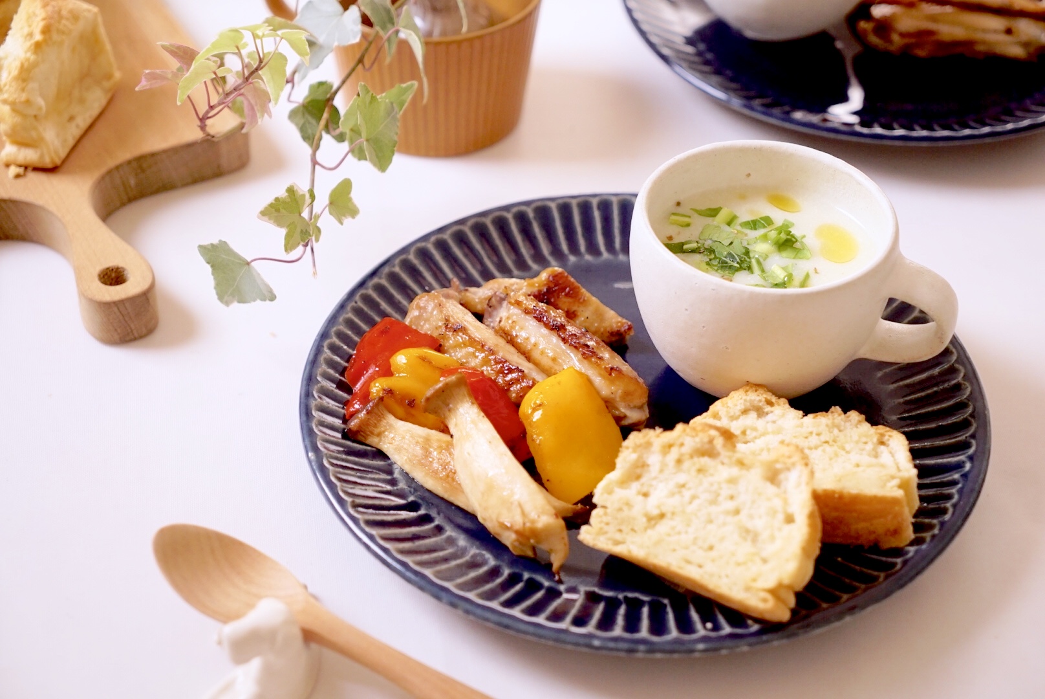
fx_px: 2033
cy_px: 350
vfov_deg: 19.5
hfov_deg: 28.8
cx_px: 522
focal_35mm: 70
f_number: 5
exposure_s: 1/100
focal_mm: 70
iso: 1250
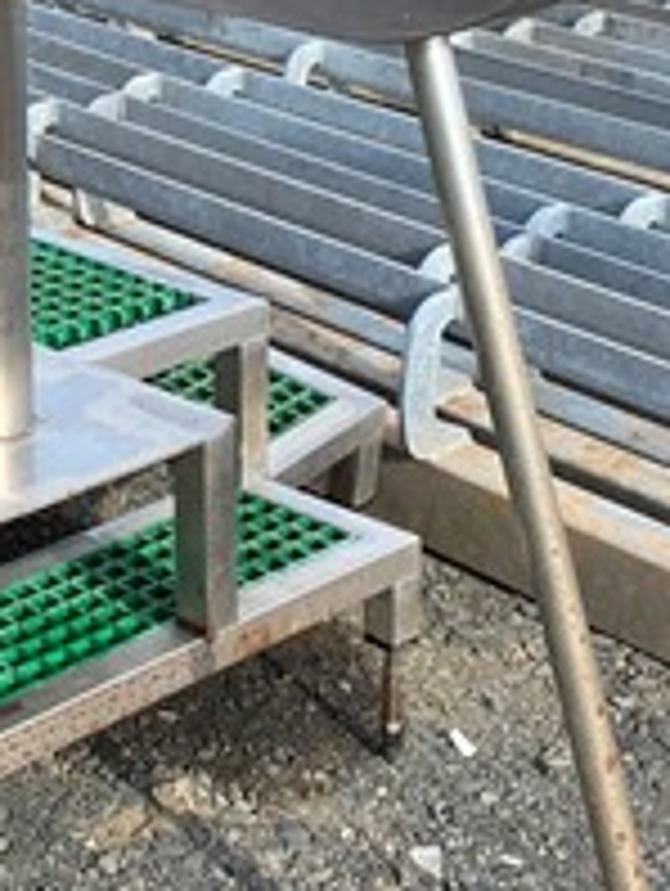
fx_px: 2163
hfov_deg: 17.0
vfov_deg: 22.9
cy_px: 158
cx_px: -81
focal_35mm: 84
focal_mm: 4.25
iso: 32
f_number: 1.8
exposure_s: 1/871
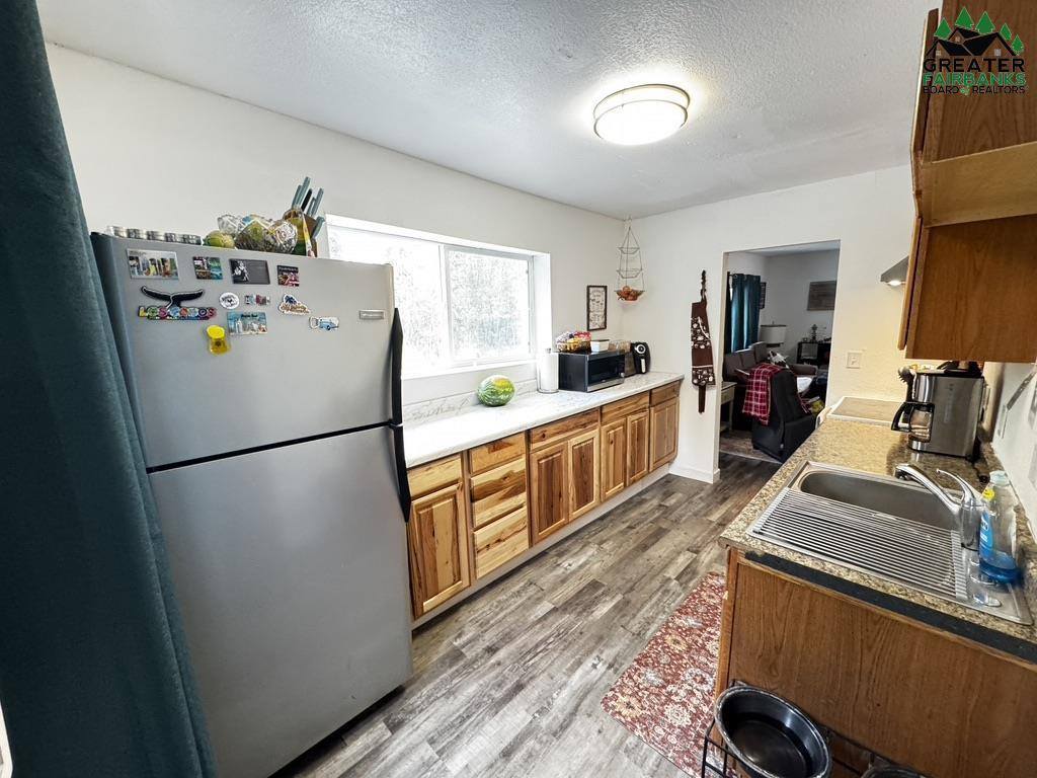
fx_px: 419
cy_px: 389
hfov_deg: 102.1
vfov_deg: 85.7
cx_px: 518
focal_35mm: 14
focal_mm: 2.22
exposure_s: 1/60
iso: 500
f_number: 2.2
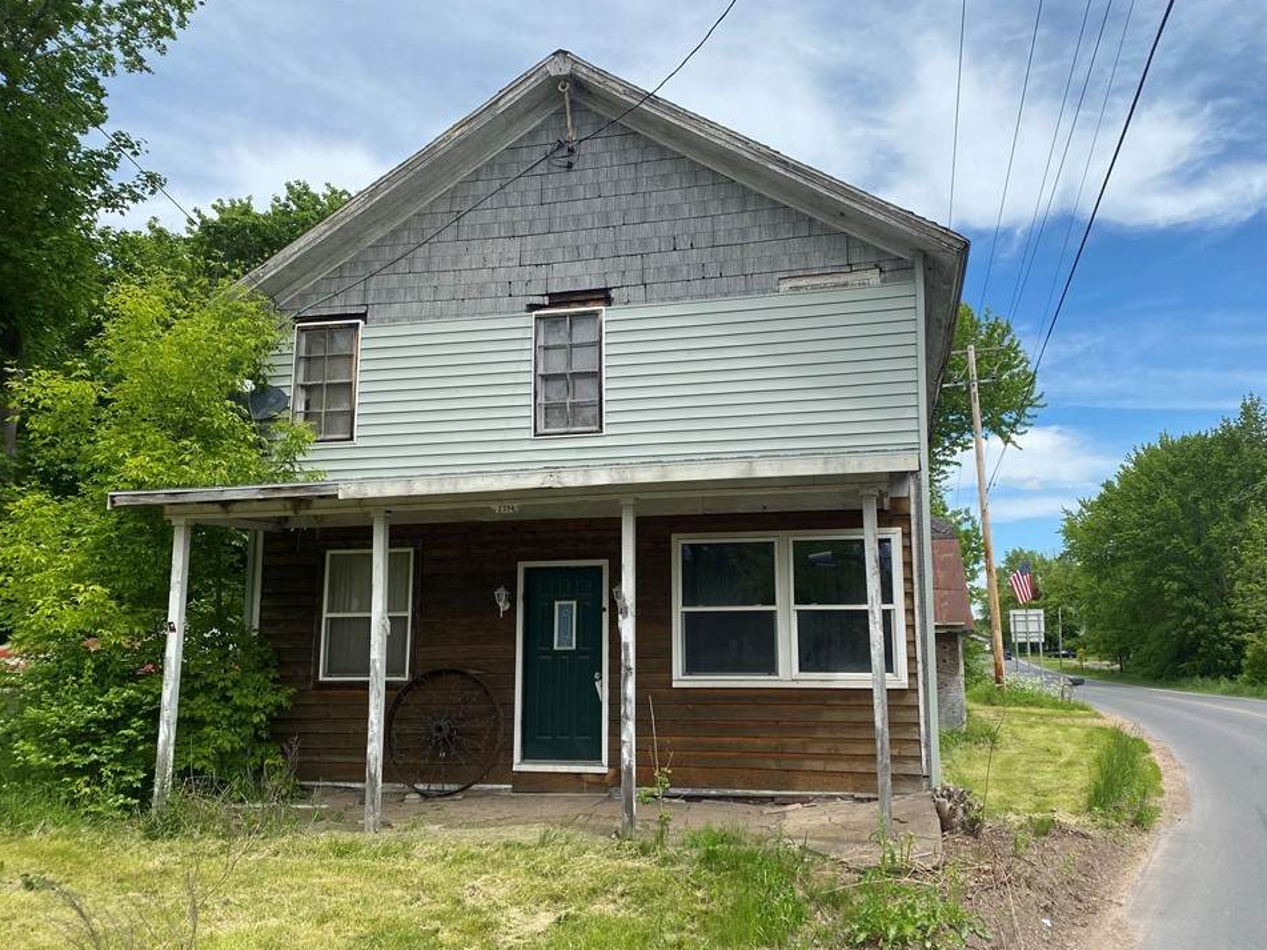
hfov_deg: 63.4
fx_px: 1025
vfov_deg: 49.7
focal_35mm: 28
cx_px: 674
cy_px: 492
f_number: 1.8
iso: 32
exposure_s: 1/2358
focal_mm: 4.25
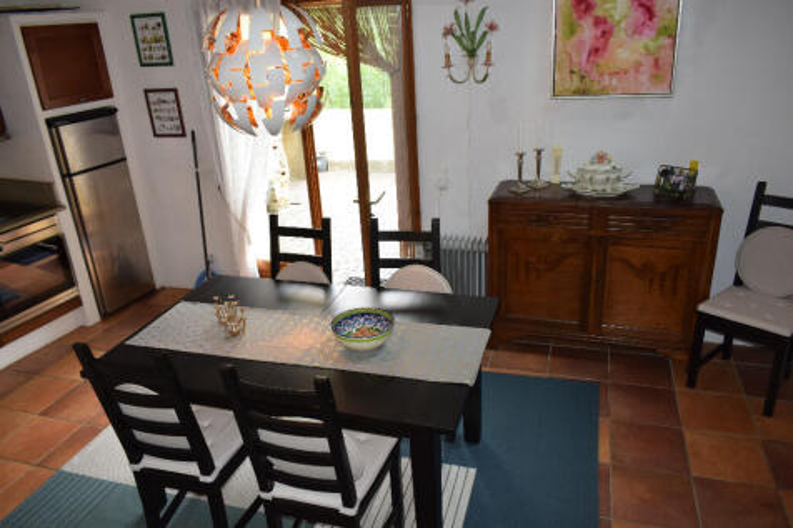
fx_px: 595
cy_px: 264
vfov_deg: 47.9
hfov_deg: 67.4
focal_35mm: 27
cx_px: 396
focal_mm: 18
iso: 720
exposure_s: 1/125
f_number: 5.6
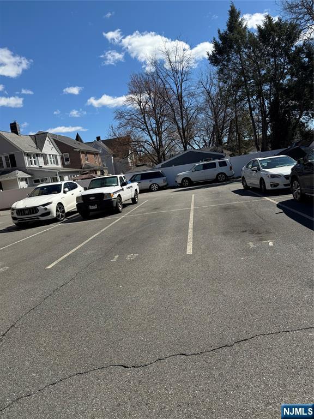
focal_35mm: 24
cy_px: 210
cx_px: 157
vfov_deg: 71.6
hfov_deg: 56.8
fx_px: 290
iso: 80
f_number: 1.78
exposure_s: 1/5319
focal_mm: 6.76
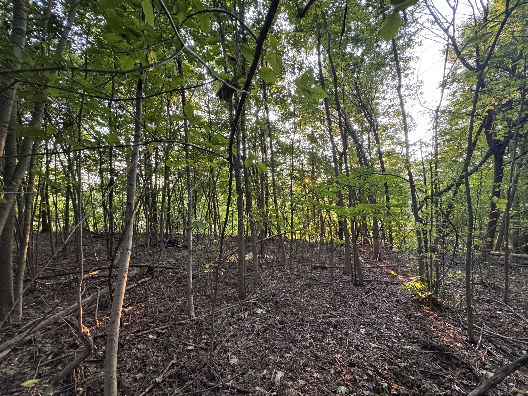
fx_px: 214
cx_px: 264
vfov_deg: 85.7
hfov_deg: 102.1
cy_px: 198
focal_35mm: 14
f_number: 2.2
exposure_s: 1/60
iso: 400
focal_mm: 2.22
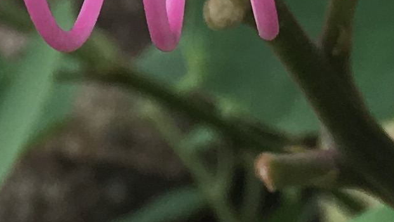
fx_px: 2143
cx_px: 47
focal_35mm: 205
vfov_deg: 5.5
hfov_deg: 10.5
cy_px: -492
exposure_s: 1/100
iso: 32
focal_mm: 4.15
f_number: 2.2
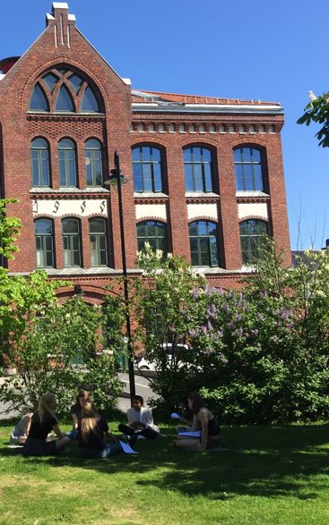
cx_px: -18
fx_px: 674
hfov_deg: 25.7
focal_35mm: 47
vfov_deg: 42.6
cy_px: 264
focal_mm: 4.15
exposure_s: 1/1041
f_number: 2.2
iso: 32
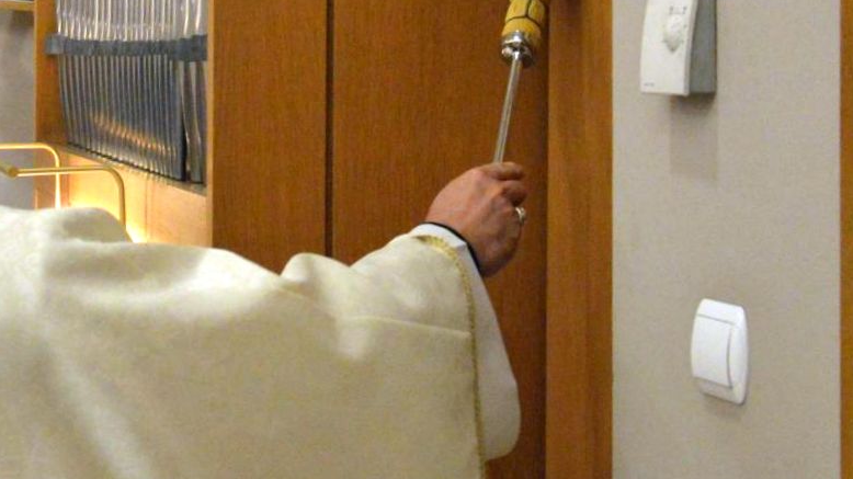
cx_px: 261
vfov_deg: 14.2
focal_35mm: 84
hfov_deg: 25.1
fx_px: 1899
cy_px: 1
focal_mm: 26
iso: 3200
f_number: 4
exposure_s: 1/100
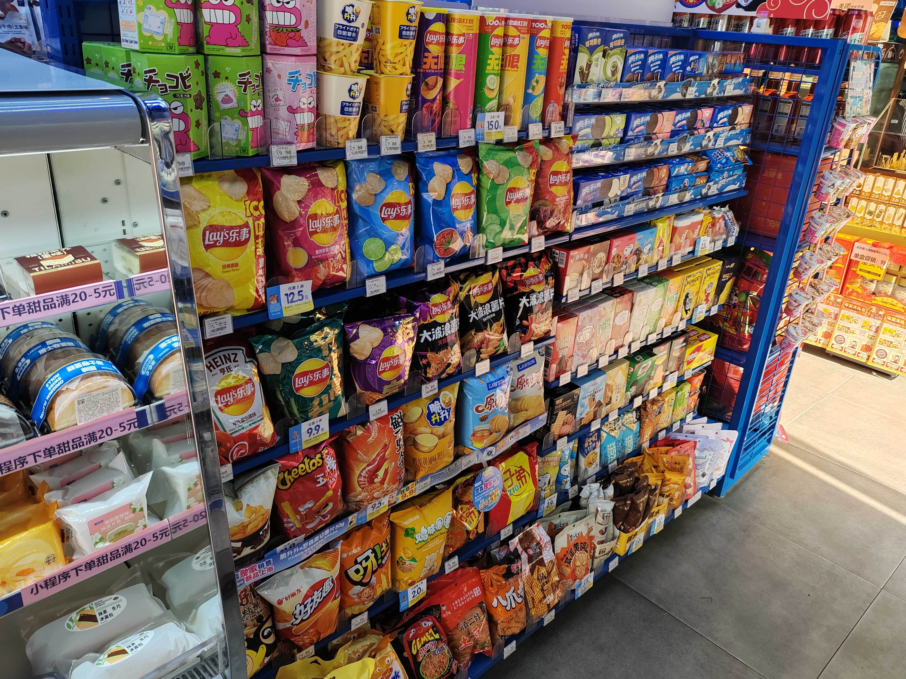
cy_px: 328
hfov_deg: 63.4
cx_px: 452
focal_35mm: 28
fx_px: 733
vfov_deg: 49.7
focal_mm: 6.14
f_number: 1.8
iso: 500
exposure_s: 1/100
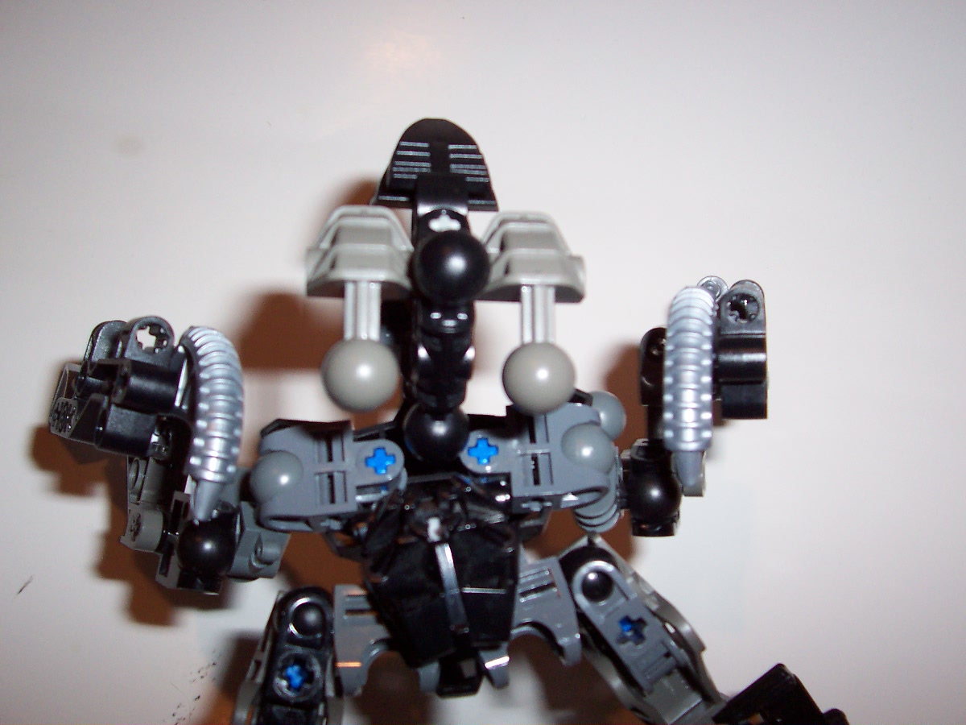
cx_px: 483
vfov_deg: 38.7
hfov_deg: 50.1
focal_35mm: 37
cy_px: 362
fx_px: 1033
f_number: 2.8
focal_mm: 5.6
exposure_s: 1/60
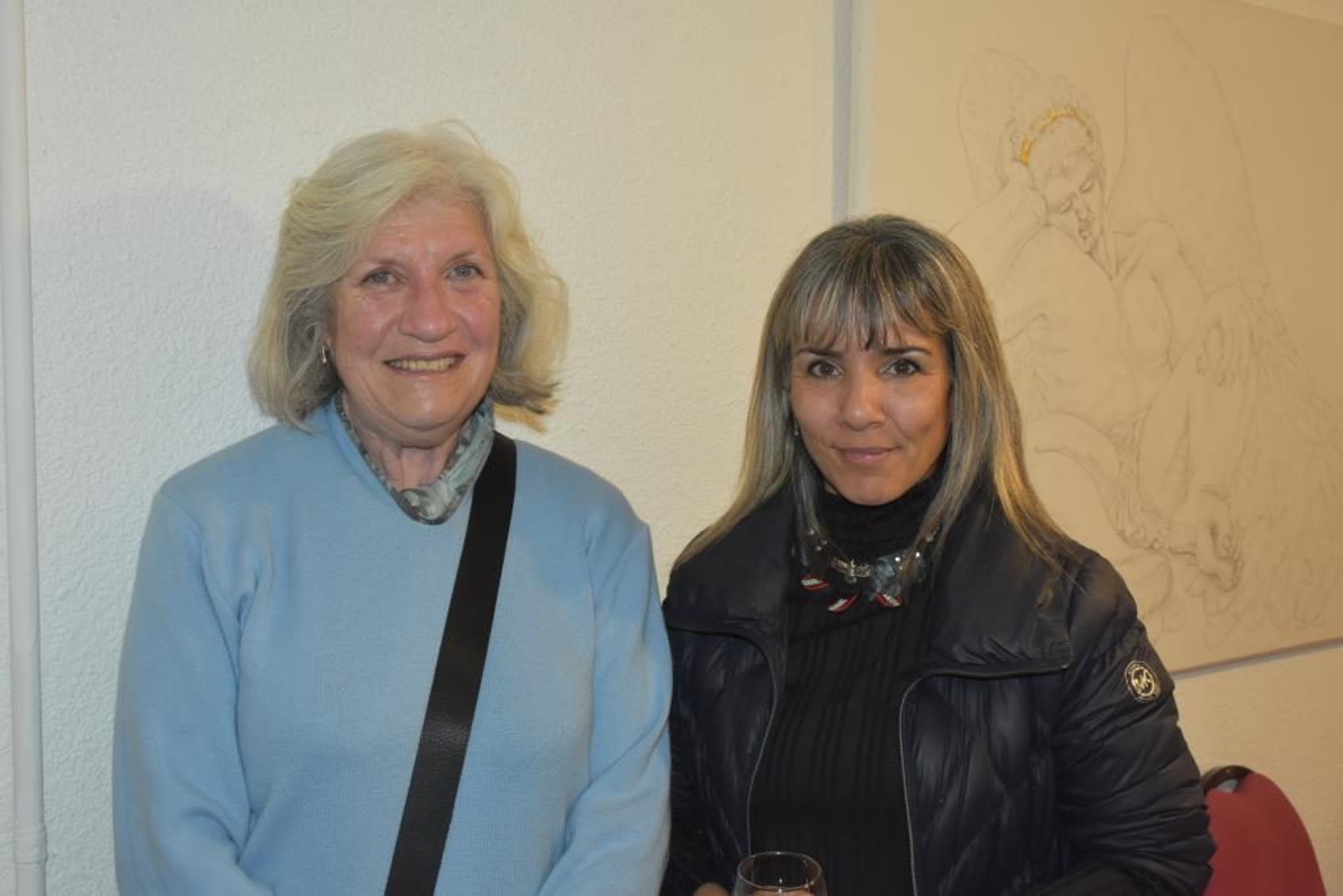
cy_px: 448
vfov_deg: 34.2
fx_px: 1455
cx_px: 672
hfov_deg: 49.5
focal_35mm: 39
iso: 1600
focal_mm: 26
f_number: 5.6
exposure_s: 1/60
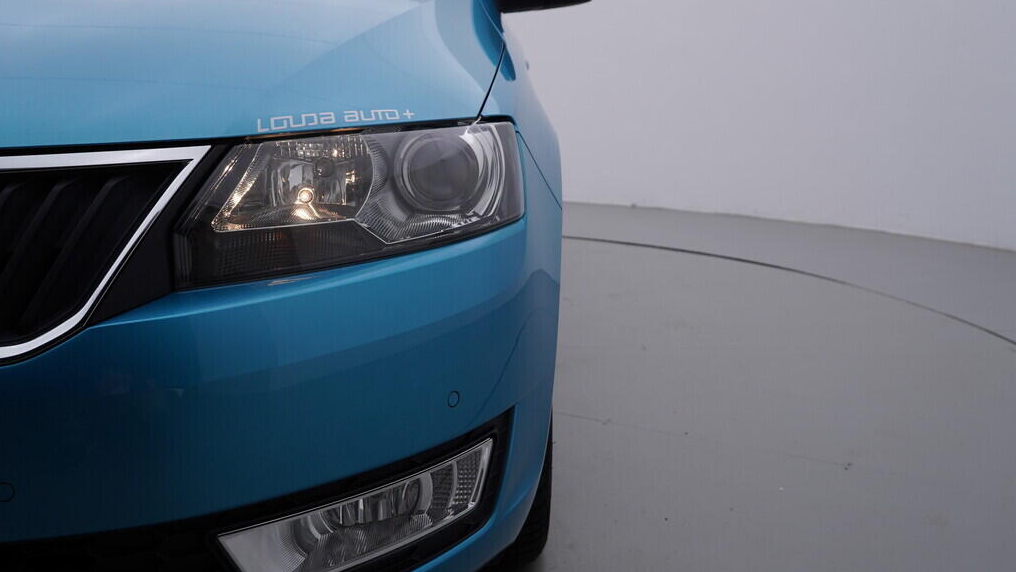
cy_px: 268
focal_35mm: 38
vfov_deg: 31.2
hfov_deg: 52.8
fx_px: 1024
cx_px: 506
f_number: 5
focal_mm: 24
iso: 125
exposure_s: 1/125
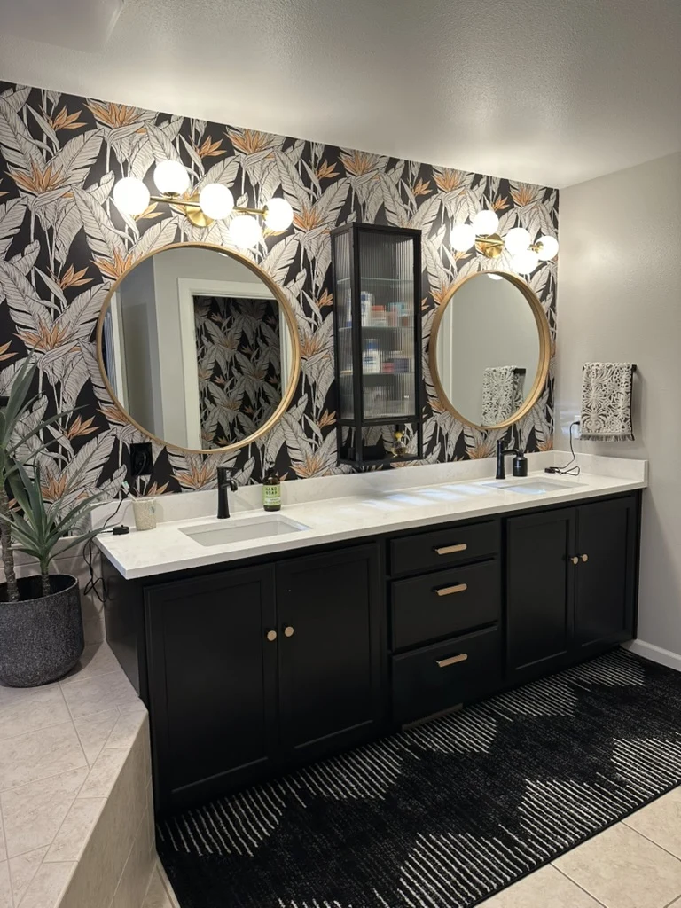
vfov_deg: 71.6
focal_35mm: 24
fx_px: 630
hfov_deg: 56.8
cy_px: 454
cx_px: 340
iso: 125
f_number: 1.78
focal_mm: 6.86
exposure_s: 1/60
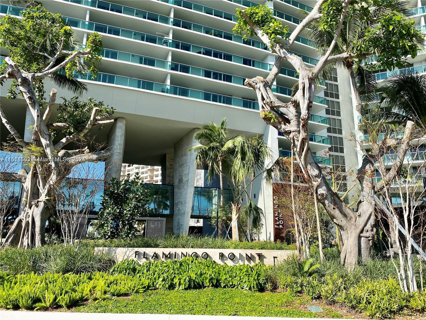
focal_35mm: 26
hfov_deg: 67.3
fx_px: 320
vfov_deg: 53.1
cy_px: 160
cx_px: 213
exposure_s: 1/1838
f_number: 1.8
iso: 32
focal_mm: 4.25
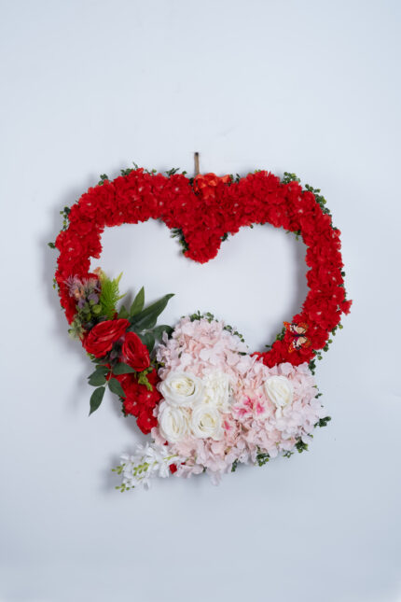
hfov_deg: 15.2
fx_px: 1504
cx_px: 200
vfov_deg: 22.6
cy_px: 301
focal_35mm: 90
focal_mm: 60
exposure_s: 1/125
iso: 80
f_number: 11
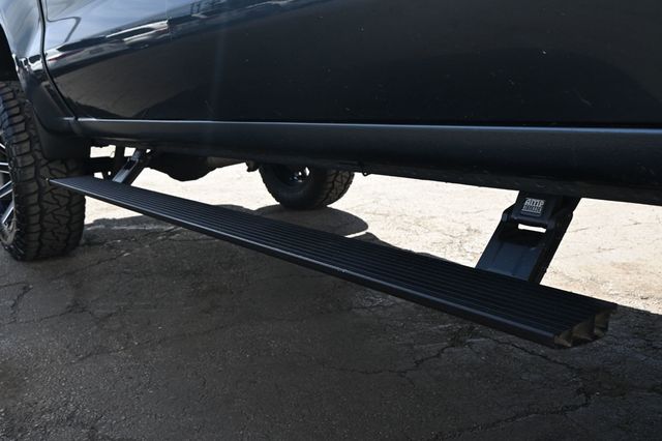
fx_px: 565
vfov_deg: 42.6
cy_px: 220
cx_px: 331
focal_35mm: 31
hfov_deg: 60.7
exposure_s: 1/250
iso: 200
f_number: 5
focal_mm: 20.5
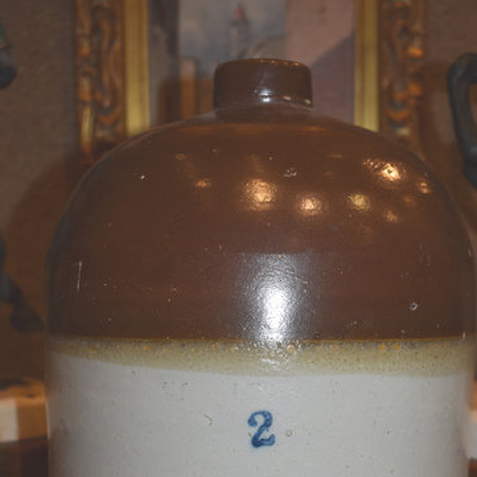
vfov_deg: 25.8
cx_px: 258
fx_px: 1024
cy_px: 377
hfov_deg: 26.2
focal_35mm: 66
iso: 280
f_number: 4.2
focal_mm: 31
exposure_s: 1/125
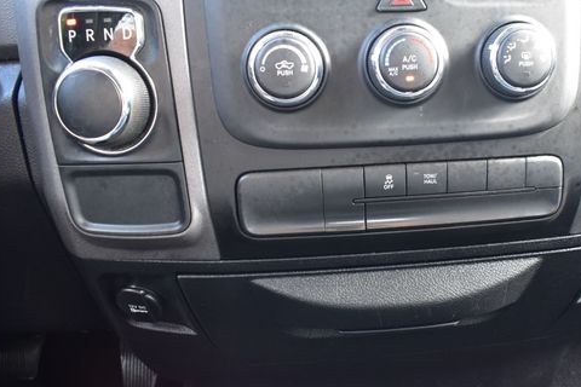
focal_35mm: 36
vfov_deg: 36.9
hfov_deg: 52.4
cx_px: 375
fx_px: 581
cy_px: 200
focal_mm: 18
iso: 1100
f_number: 6.3
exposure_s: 1/15
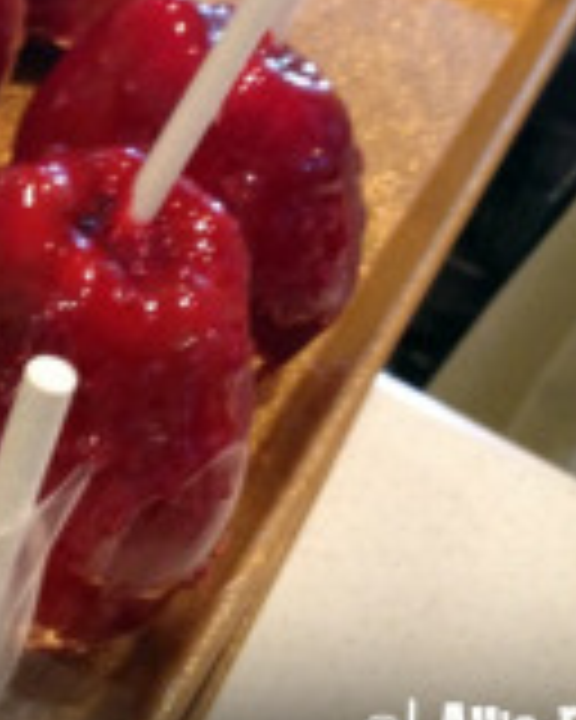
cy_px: -14
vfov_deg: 18.6
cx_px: -133
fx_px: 2131
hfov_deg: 14.8
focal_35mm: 100
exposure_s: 1/20
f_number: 2.4
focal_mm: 4.28
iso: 160
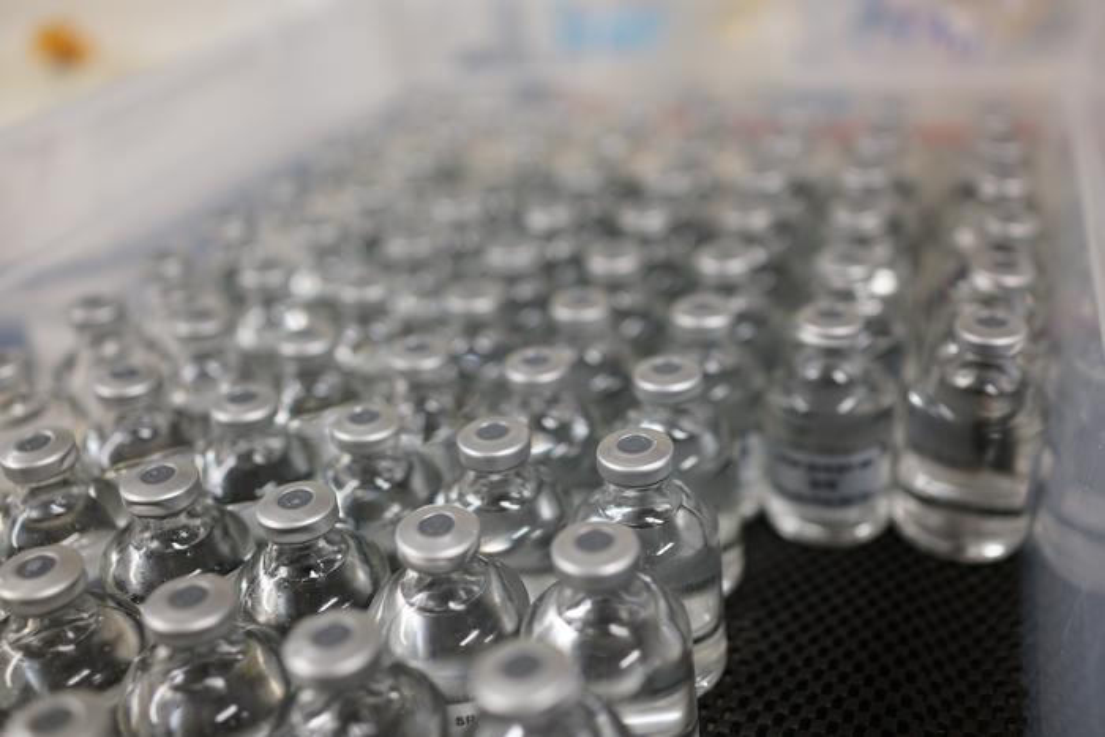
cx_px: 552
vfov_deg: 37.9
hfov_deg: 54.4
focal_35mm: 35
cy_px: 368
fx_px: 1074
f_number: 2
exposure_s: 1/250
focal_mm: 35
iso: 250
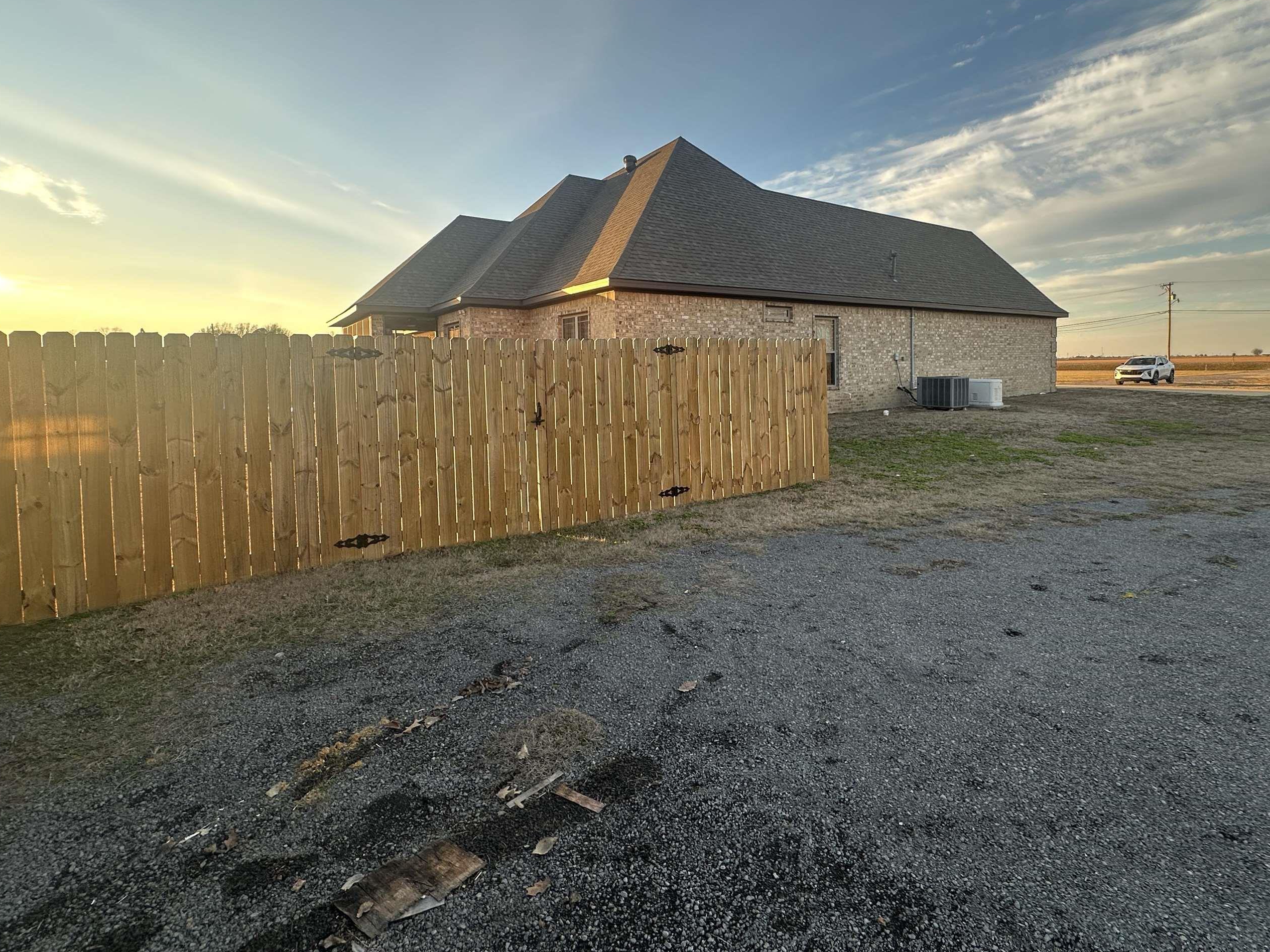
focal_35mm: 17
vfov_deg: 74.0
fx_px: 624
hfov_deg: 90.8
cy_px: 386
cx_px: 692
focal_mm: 2.22
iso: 40
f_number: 2.2
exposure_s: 1/225
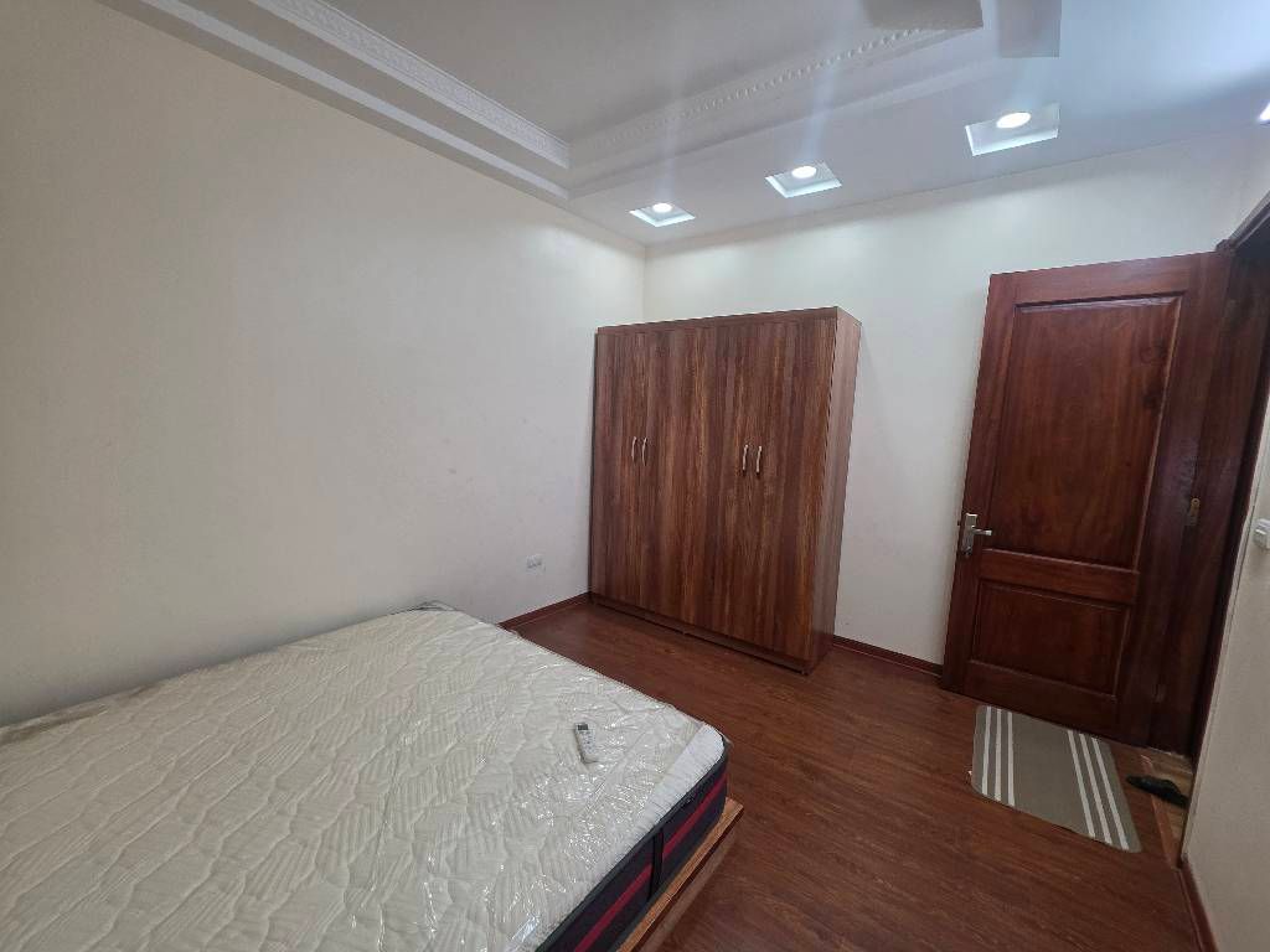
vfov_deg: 89.9
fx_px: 477
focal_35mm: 13
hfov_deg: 106.2
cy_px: 476
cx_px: 635
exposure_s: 1/50
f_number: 1.9
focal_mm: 2.2
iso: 80
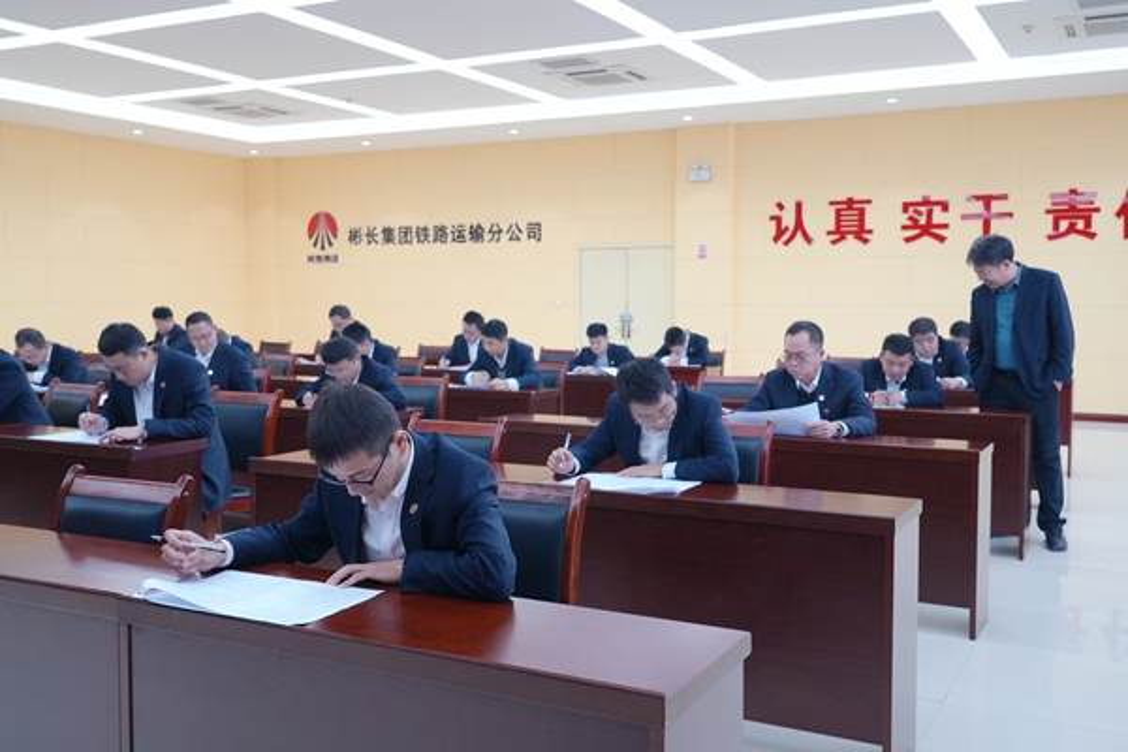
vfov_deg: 38.9
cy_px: 376
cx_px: 564
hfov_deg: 55.8
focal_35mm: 34
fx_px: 1065
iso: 1250
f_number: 5.6
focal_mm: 34
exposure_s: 1/90
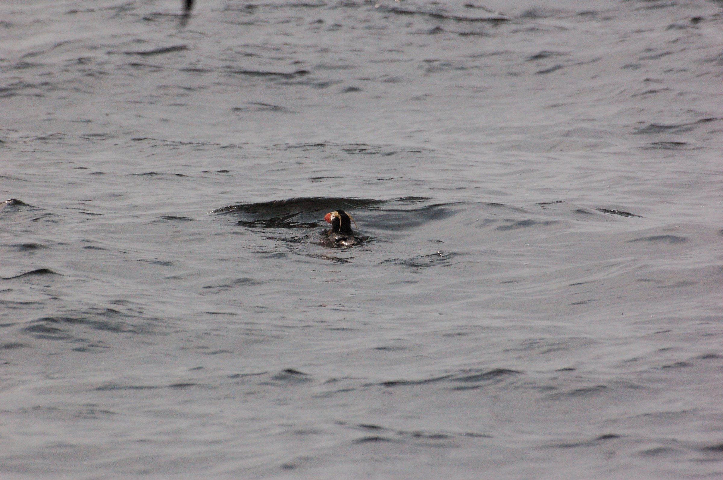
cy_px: 240
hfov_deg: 4.6
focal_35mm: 450
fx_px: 9028
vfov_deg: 3.0
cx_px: 362
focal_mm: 300
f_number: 10
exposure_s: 1/4000
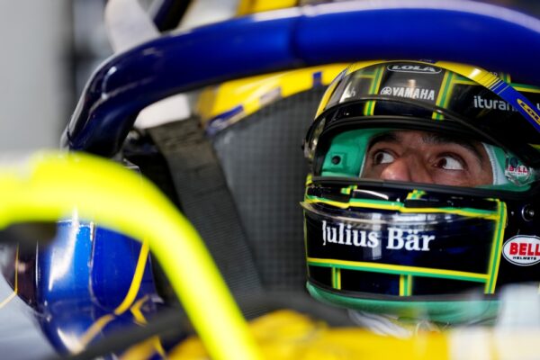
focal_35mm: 200
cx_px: 270
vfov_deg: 6.9
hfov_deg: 10.3
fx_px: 3000
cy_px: 180
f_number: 2.8
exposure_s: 1/500
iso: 1000
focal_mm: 200
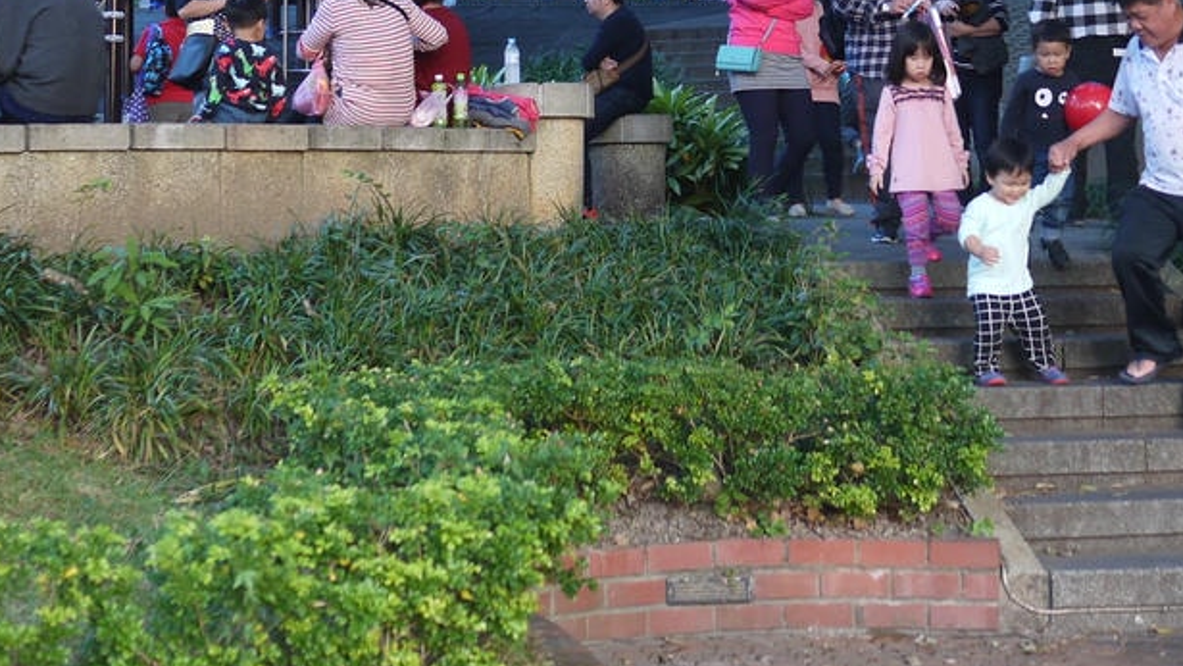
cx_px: 619
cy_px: -52
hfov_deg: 25.0
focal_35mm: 85
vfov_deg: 13.9
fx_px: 2666
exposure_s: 1/125
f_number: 1.7
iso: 160
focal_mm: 20
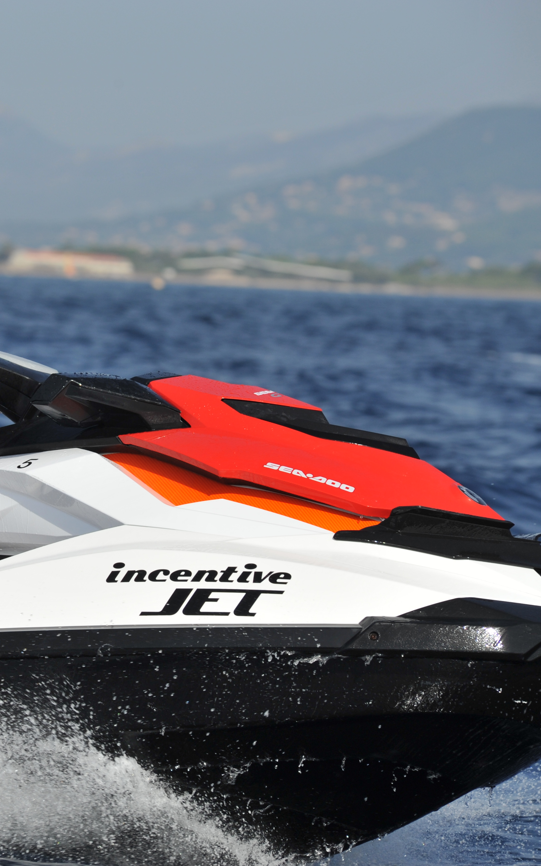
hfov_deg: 4.3
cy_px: 434
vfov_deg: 6.8
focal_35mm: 307
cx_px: 32
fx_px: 7242
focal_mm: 200
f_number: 9
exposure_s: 1/1250
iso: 400
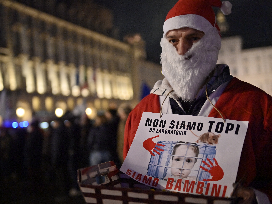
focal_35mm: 60
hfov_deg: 32.2
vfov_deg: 24.4
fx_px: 471
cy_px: 101
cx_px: 149
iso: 1600
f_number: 2.8
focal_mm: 55
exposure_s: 1/200
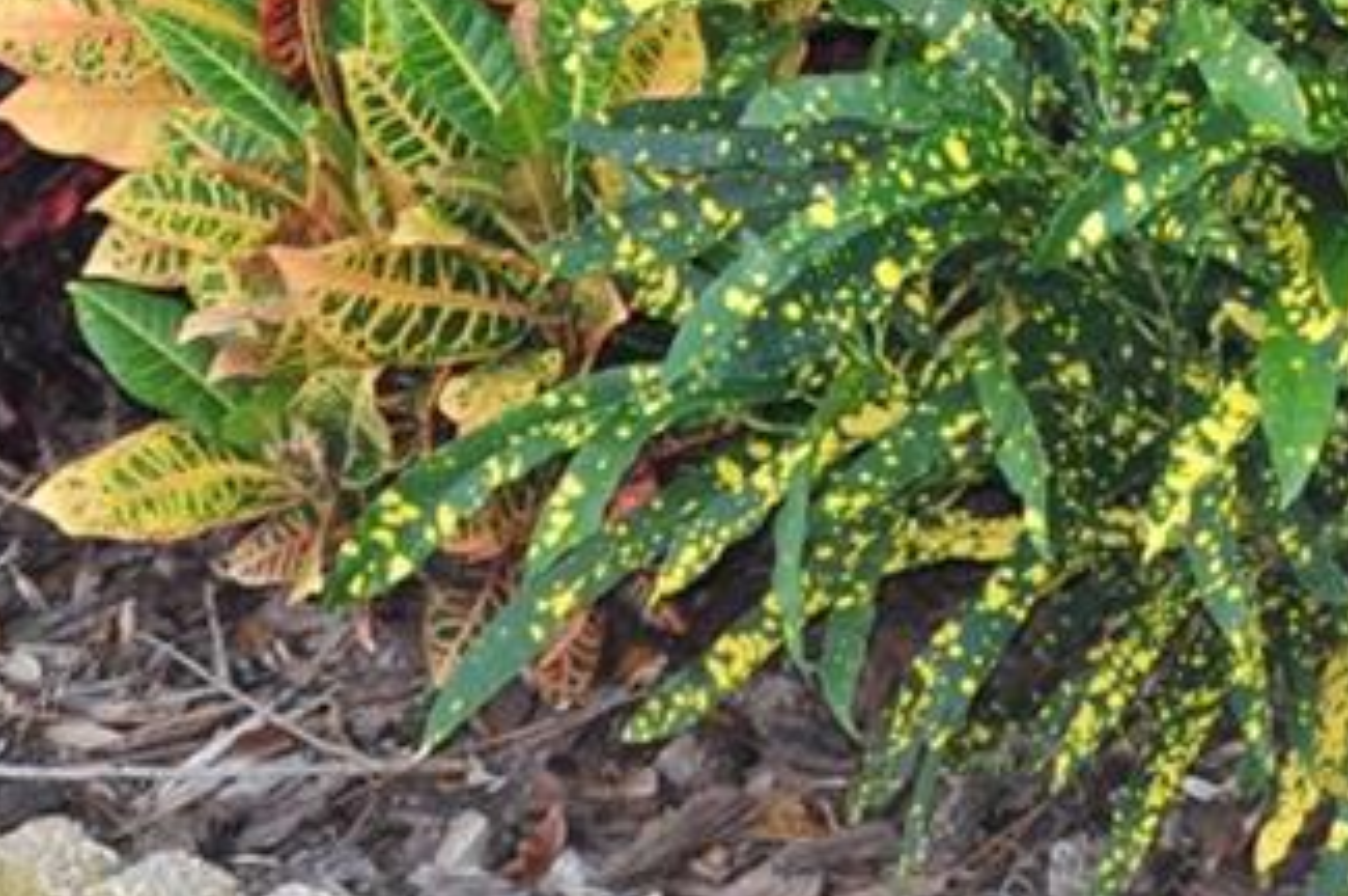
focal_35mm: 177
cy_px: -875
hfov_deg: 11.3
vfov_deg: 7.4
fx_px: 6621
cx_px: 1763
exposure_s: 1/125
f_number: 3.8
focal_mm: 24
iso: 400
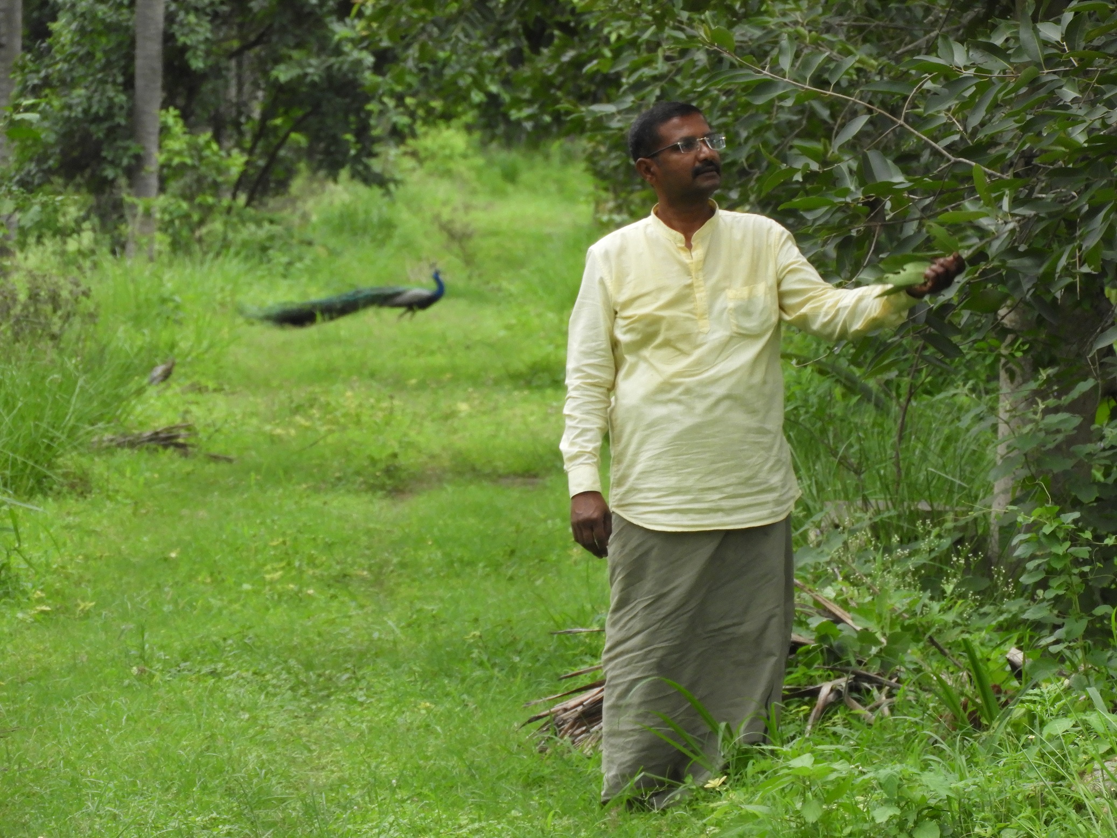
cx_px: 558
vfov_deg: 4.1
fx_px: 11618
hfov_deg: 5.5
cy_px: 419
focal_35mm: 360
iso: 400
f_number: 5.6
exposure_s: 1/60
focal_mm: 64.5
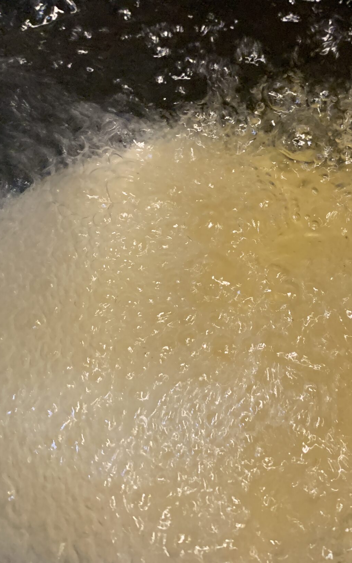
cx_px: 238
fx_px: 660
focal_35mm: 43
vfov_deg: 46.1
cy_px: 252
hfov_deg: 29.6
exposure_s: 1/50
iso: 320
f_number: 1.8
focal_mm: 4.25
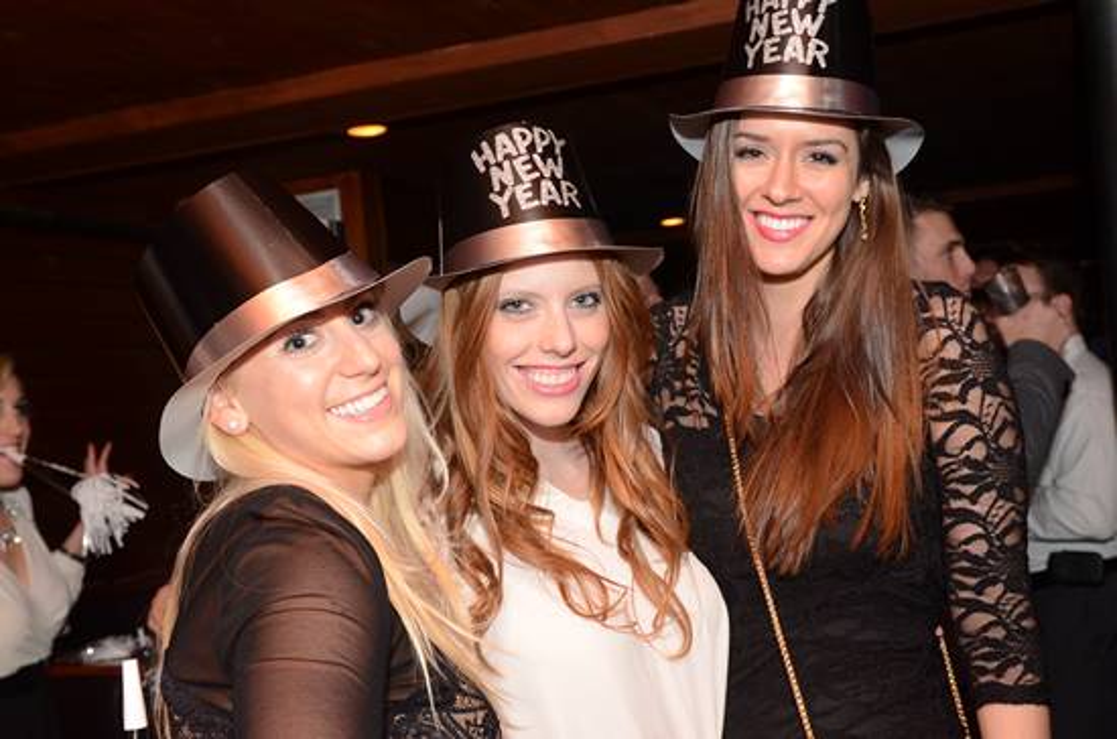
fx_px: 1486
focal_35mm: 48
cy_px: 370
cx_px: 558
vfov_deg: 27.9
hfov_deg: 41.2
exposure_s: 1/40
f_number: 5.6
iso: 1250
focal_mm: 32
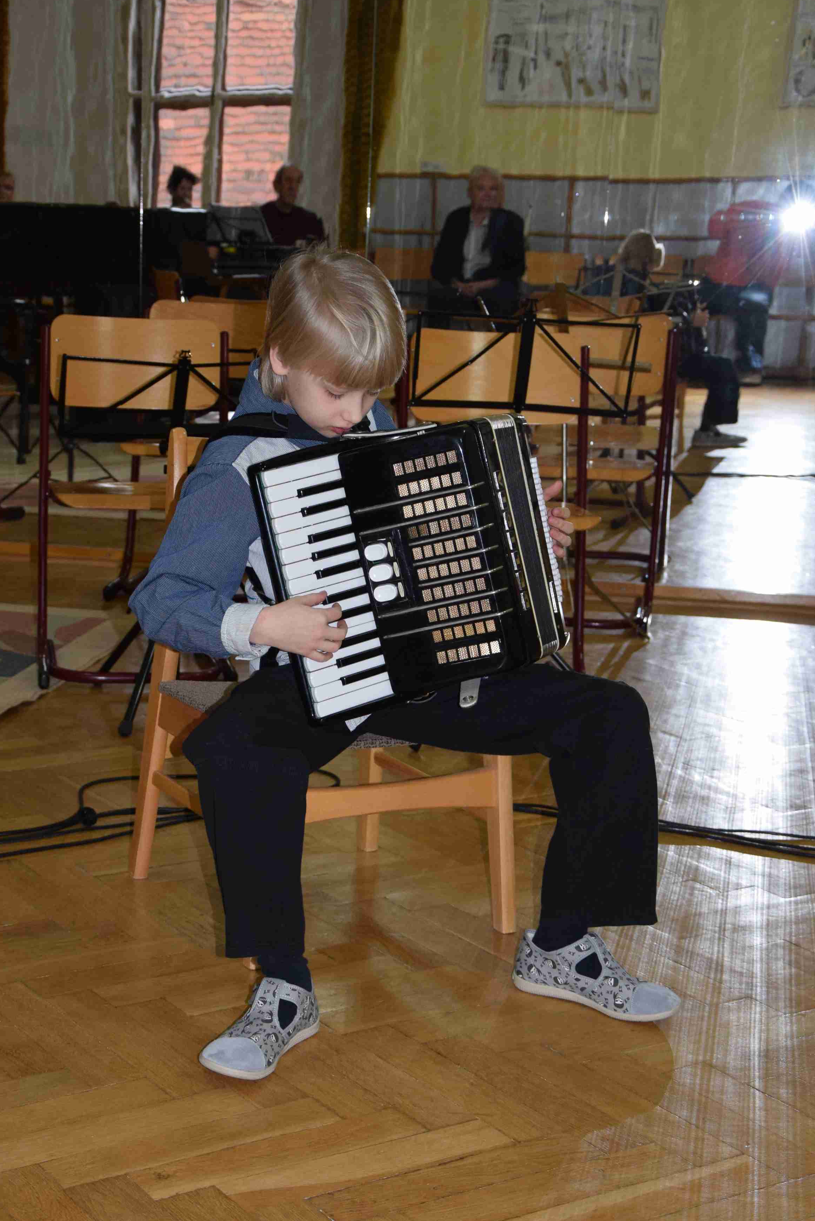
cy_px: 649
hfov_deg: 21.9
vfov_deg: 32.4
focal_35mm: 62
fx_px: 2104
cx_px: 316
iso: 800
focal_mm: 32
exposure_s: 1/80
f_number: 4.5
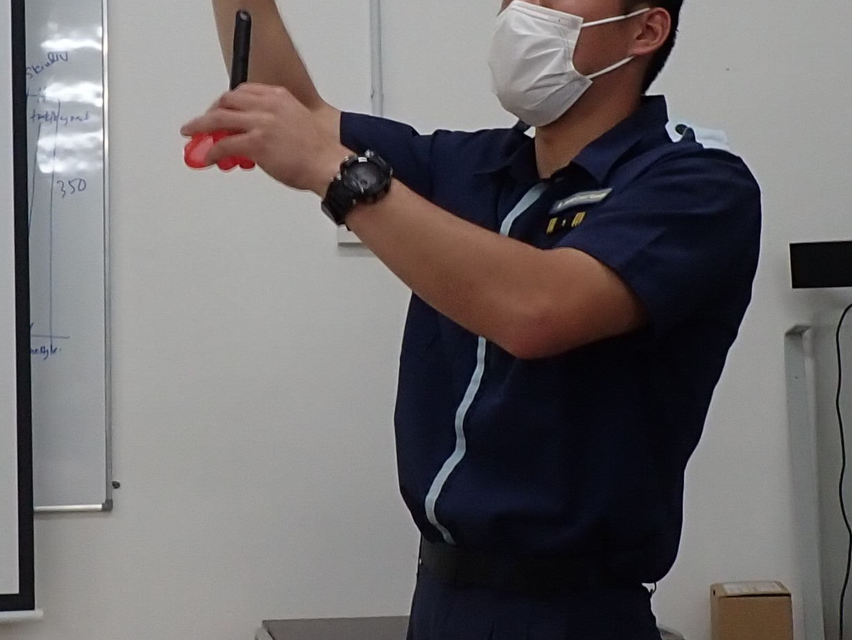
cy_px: -35
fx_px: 1551
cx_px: 45
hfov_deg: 29.2
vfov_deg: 22.2
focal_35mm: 63
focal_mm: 4.5
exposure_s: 1/60
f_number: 2.8
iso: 200
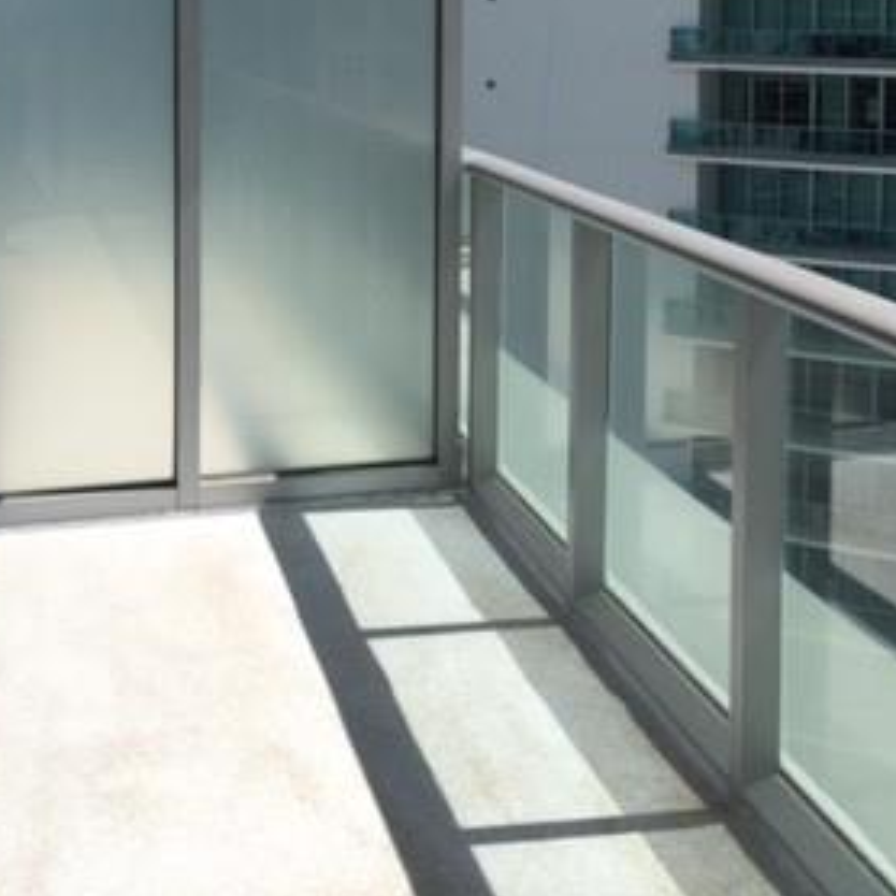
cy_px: 129
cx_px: 677
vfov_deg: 28.2
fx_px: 1728
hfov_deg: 28.6
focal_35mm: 59
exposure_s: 1/3968
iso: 32
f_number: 2.2
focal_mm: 4.15
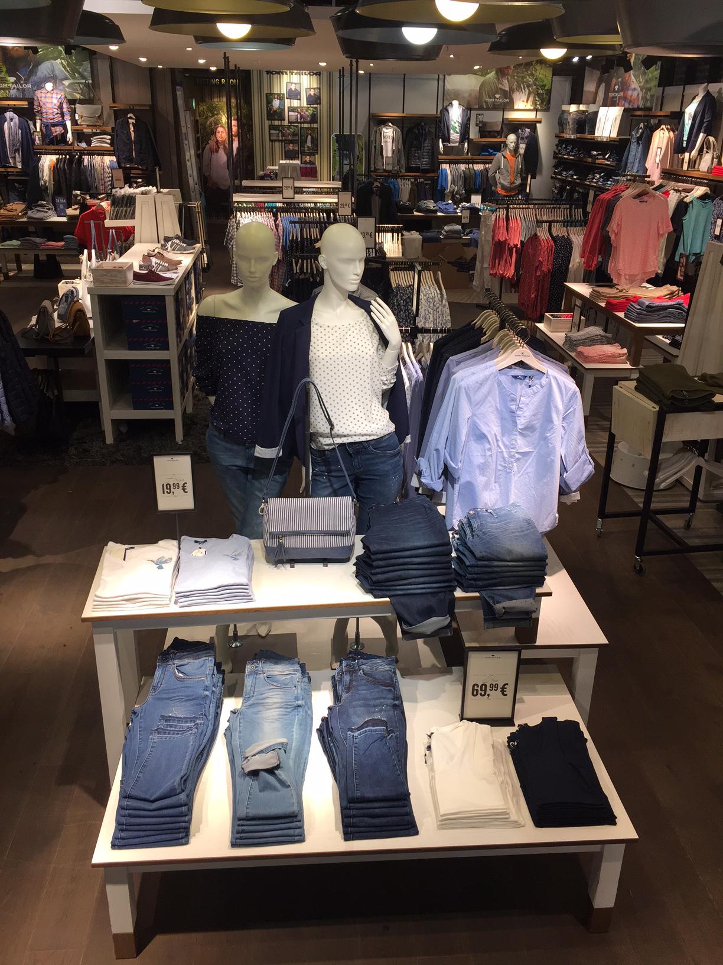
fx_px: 808
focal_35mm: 29
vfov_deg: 61.7
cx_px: 362
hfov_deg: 48.2
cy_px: 482
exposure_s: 1/100
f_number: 2.2
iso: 50
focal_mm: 4.15
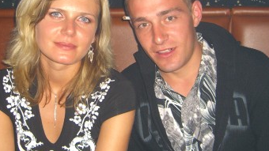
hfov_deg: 28.9
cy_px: 55
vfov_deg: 16.5
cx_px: 108
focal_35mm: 73
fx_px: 521
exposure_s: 1/60
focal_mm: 7.9
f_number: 2.8
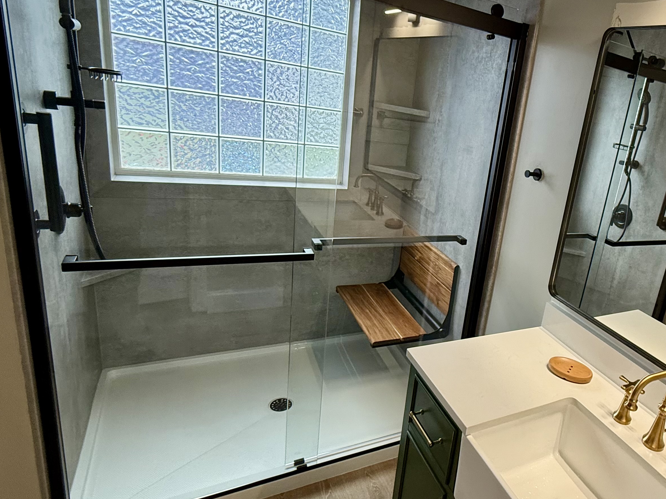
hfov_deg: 67.4
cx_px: 493
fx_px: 462
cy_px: 241
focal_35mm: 24
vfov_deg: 56.8
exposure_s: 1/60
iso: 200
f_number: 2.2
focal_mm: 2.22
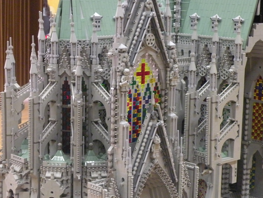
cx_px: 145
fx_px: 691
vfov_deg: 16.2
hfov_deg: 21.5
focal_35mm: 91
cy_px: 116
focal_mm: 9.8
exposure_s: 1/21.8
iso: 400
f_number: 3.5
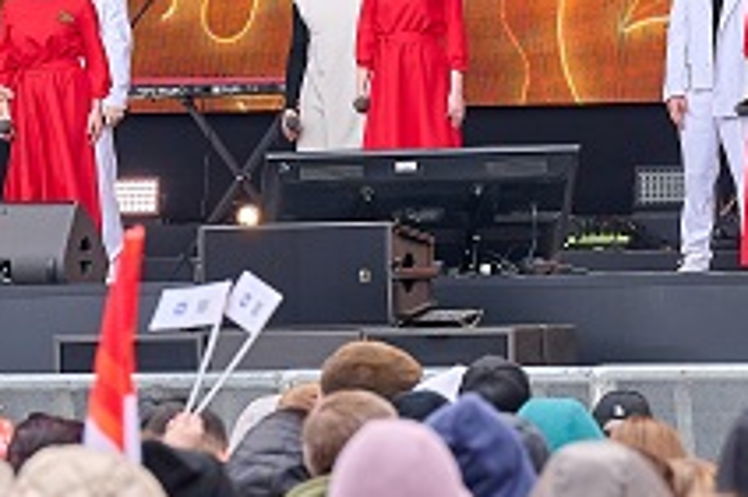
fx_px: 7868
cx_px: 49
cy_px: 234
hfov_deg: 5.4
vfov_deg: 3.6
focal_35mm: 379
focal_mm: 110
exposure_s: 1/500
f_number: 4.5
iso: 200
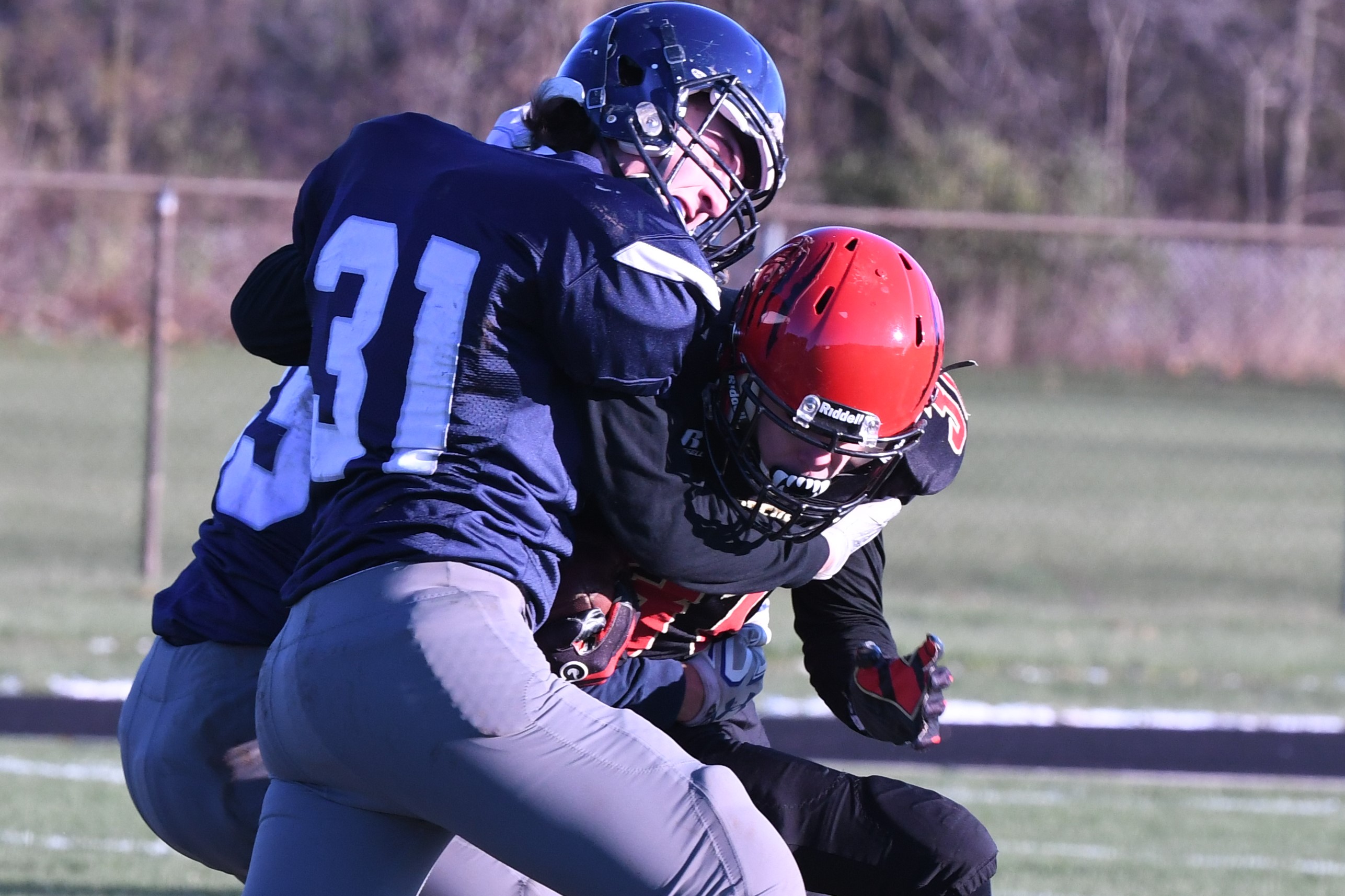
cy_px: 448
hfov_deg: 7.2
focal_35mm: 285
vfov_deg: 4.8
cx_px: 672
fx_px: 10645
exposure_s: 1/1000
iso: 800
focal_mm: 190
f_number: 7.1
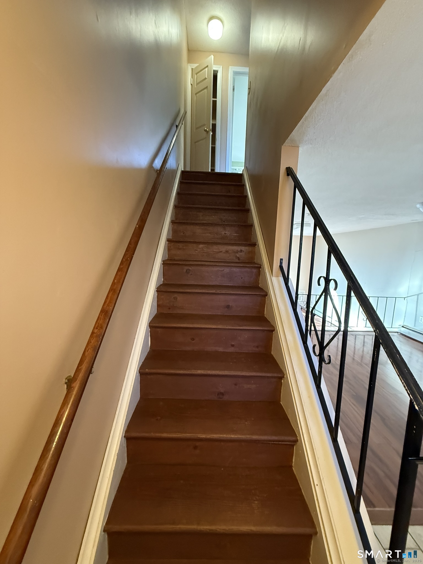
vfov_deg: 102.1
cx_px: 212
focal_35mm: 14
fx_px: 228
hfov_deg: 85.7
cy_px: 282
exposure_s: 1/60
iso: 640
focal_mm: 2.22
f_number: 2.2
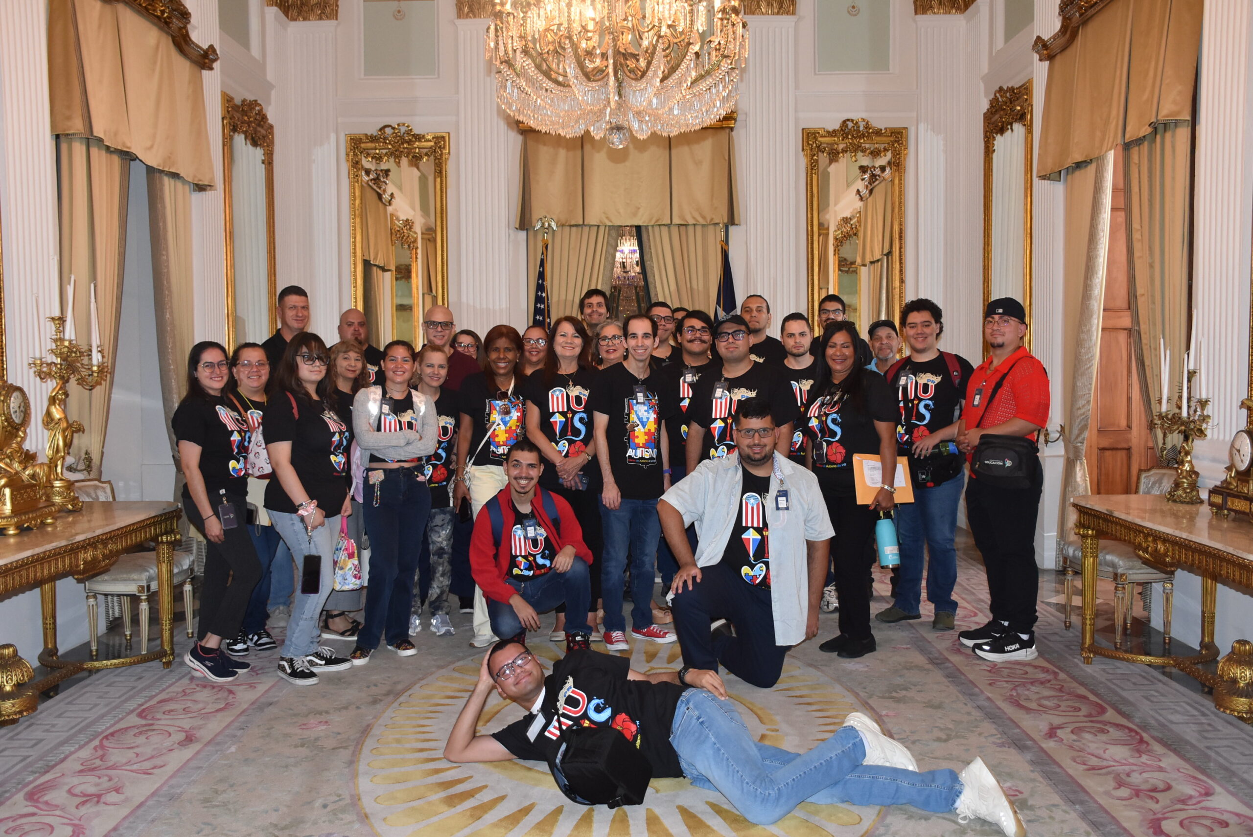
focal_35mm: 33
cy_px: 418
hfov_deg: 57.2
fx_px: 1149
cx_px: 626
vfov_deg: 40.0
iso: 1250
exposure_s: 1/60
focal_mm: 22
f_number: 3.5
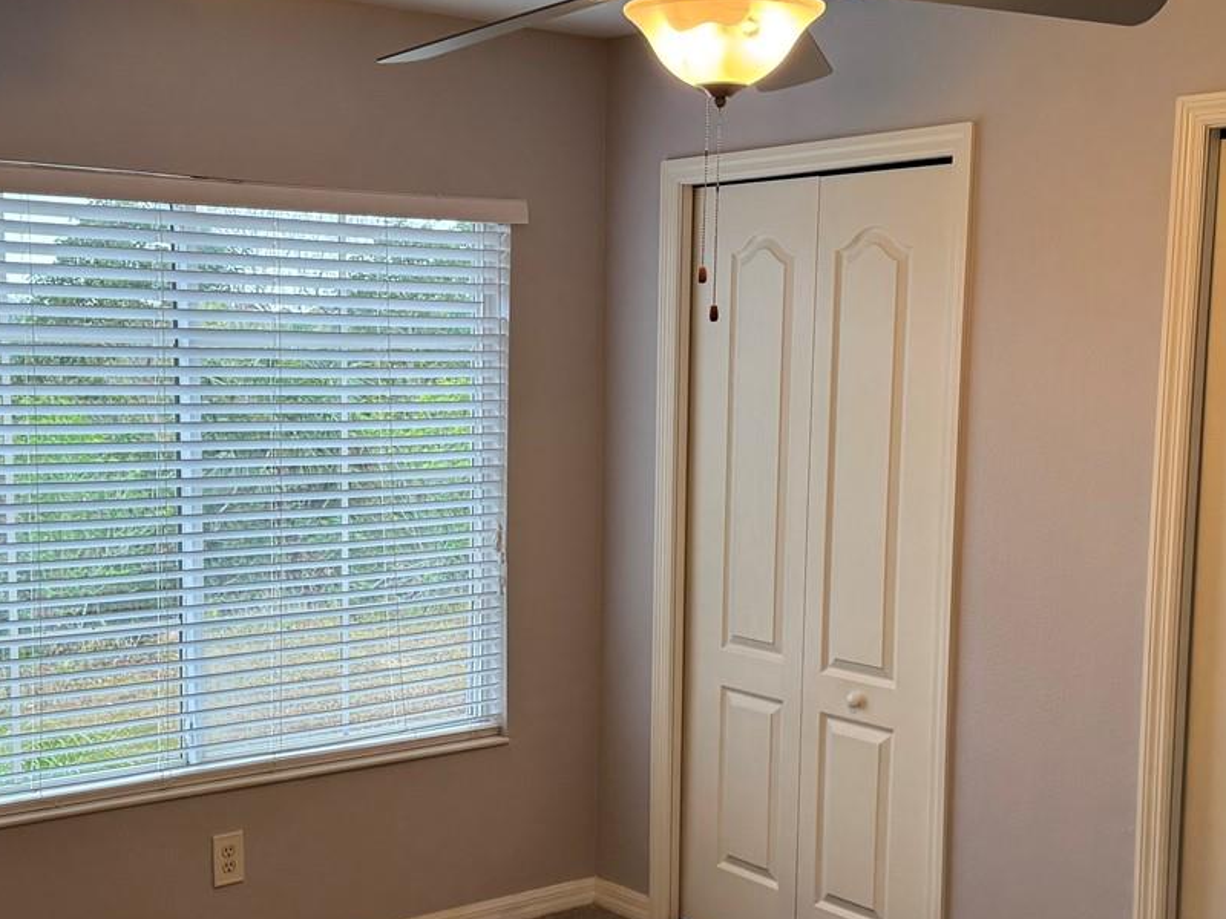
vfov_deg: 30.1
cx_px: 521
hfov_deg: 39.6
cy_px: 579
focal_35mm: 48
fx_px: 1700
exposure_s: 1/120
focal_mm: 6.76
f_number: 1.78
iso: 200
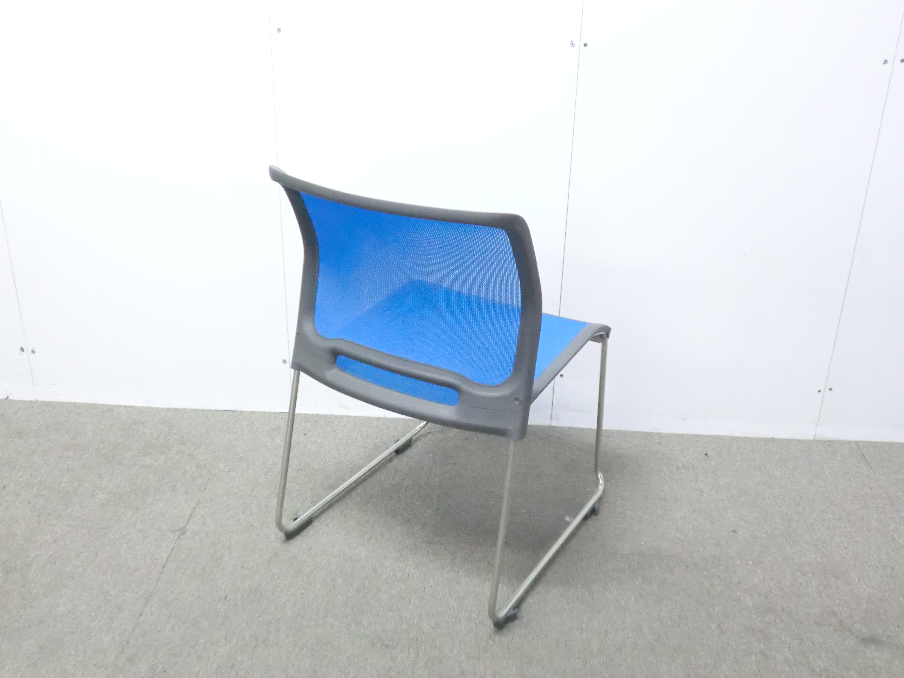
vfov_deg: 37.7
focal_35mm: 38
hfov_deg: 49.0
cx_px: 452
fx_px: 992
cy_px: 339
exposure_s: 1/25
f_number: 3.9
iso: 800
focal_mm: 6.9
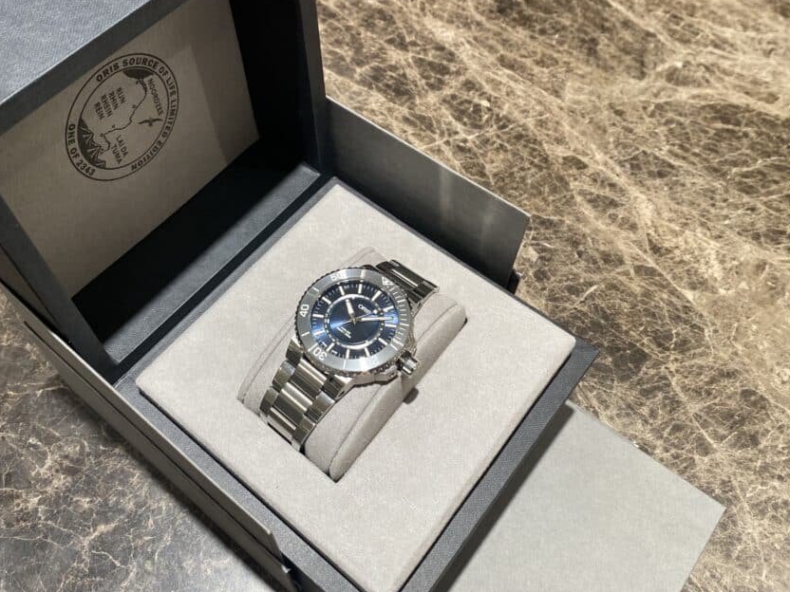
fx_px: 730
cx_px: 326
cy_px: 247
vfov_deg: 44.0
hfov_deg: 56.5
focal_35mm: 32
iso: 100
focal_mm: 4.25
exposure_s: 1/100
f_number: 1.8
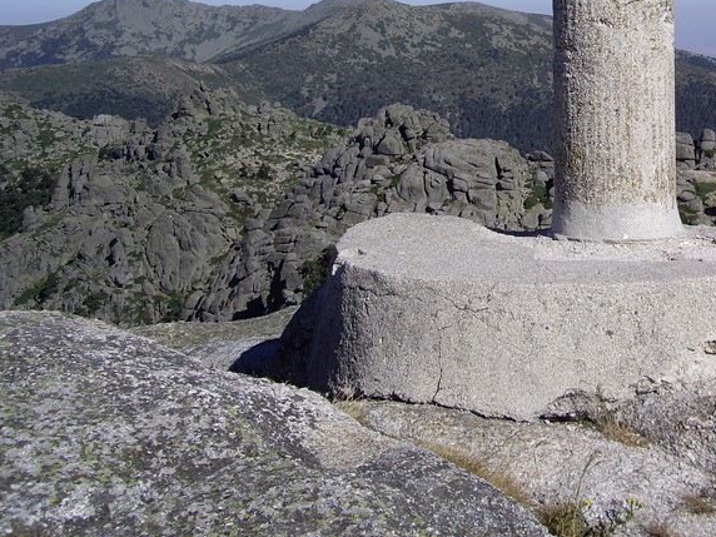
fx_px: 1407
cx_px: 625
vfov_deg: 21.2
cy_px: 74
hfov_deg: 27.7
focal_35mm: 68
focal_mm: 7.9
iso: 50
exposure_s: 1/400
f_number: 5.6
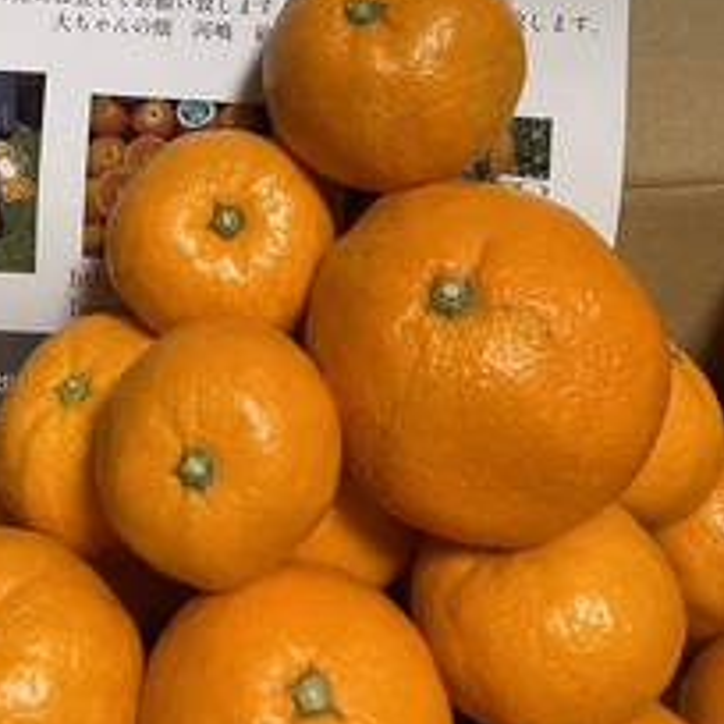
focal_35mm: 45
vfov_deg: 34.7
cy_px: 32
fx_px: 1065
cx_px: 199
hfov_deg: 36.8
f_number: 1.6
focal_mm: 4.2
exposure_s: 1/50
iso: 200
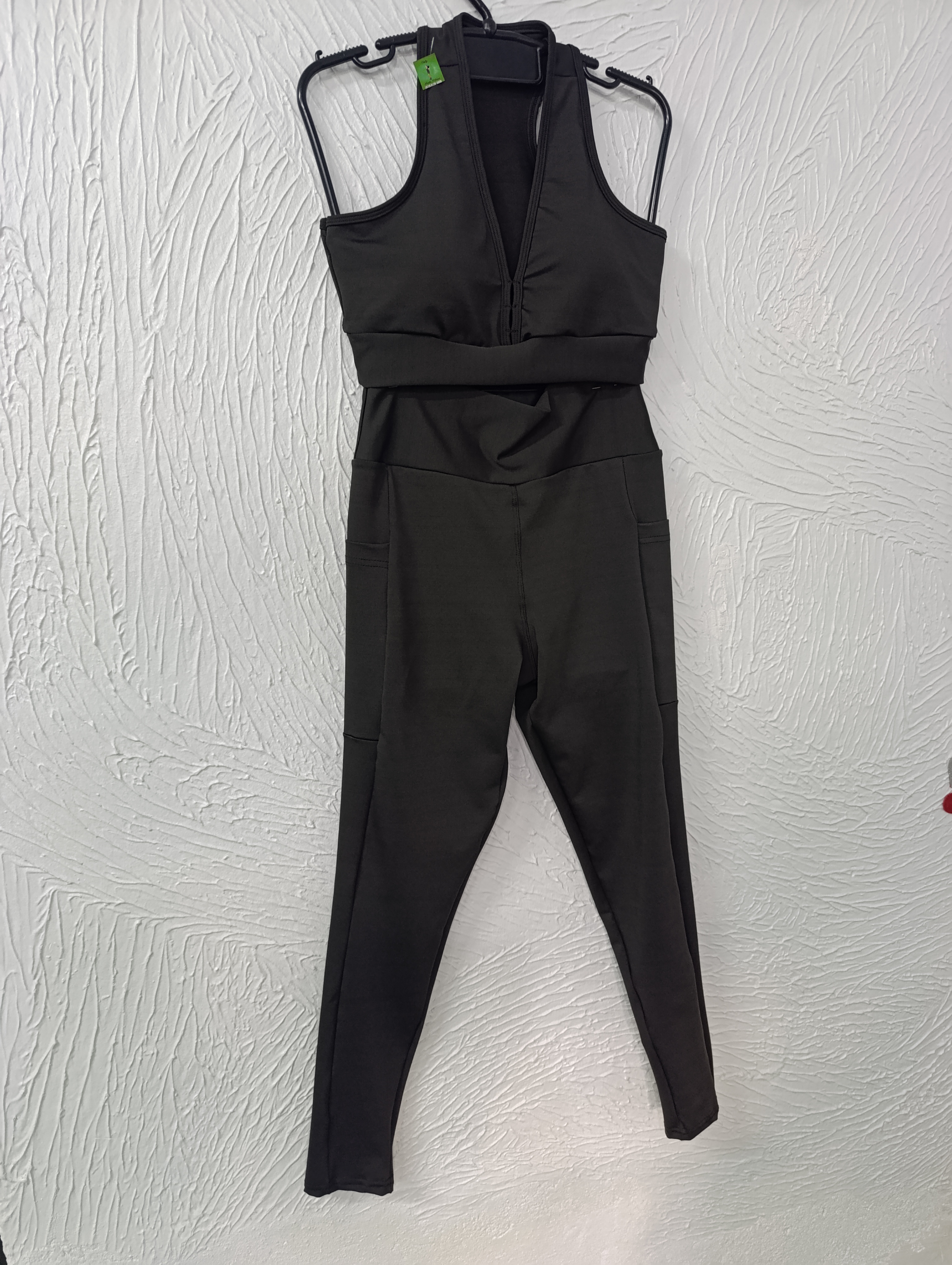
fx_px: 841
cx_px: 476
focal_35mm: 23
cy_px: 632
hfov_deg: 59.0
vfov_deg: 73.8
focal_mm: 6.14
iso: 1250
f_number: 1.6
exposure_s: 1/60
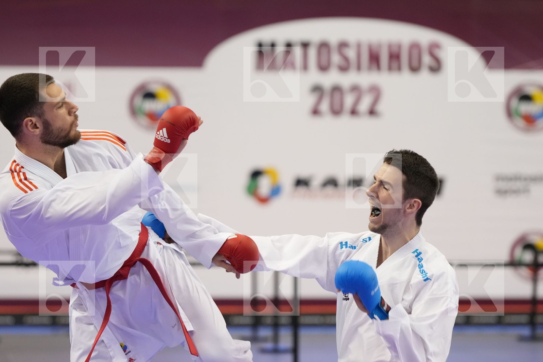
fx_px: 2851
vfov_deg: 7.3
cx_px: 272
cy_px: 181
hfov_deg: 10.9
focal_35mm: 189
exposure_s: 1/1000
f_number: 2.8
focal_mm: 126
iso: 3200
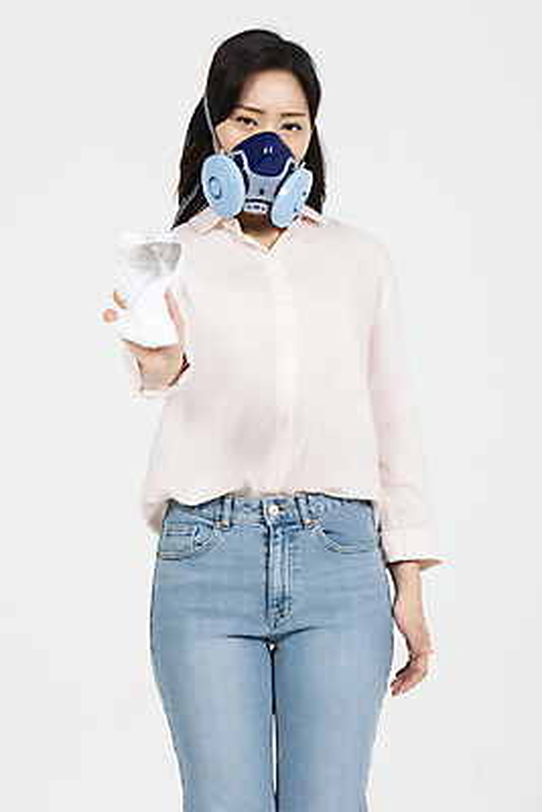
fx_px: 3836
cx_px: 271
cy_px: 406
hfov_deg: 8.1
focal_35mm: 170
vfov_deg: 12.1
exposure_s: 1/125
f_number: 13
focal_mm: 170
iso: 100
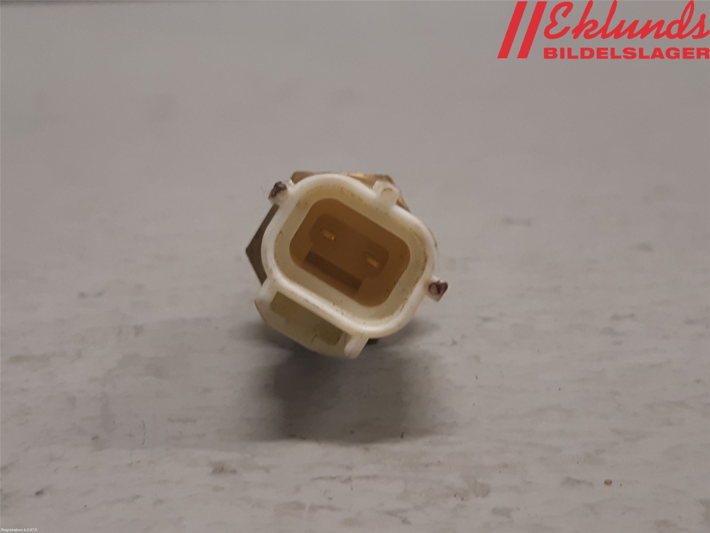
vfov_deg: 53.1
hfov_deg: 67.3
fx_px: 533
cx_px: 355
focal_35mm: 26
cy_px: 266
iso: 100
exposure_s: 1/50
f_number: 1.7
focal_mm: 3.93
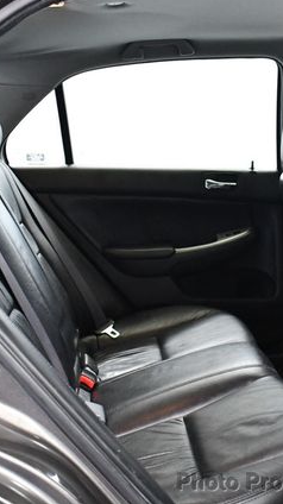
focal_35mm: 57
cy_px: 251
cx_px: 163
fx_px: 762
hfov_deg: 21.0
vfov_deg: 36.6
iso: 3200
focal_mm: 18
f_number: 3.5
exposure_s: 1/80
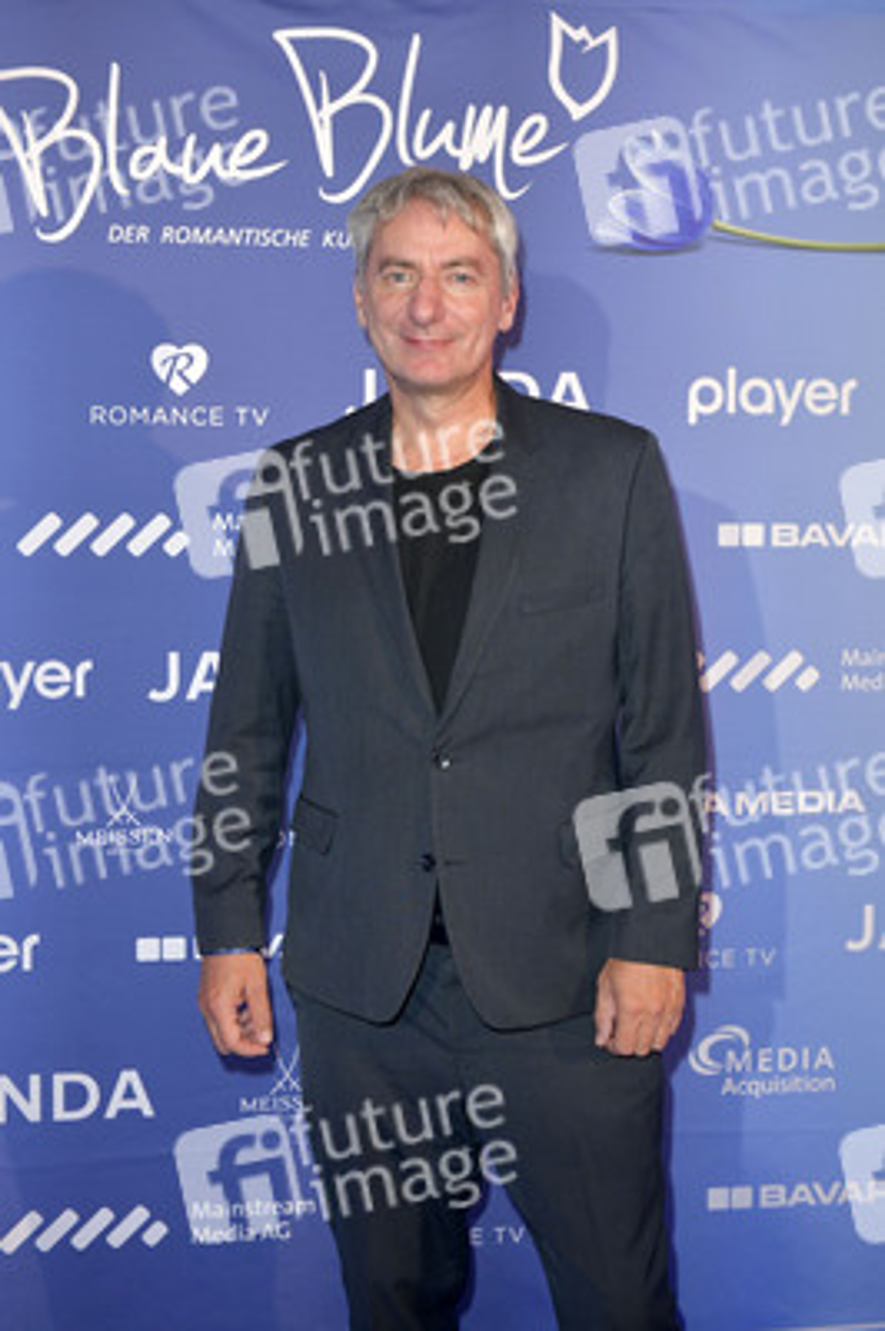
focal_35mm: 58
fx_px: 2142
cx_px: 442
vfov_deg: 34.5
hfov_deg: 23.3
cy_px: 666
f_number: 5.6
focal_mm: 58
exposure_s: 1/250
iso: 1600
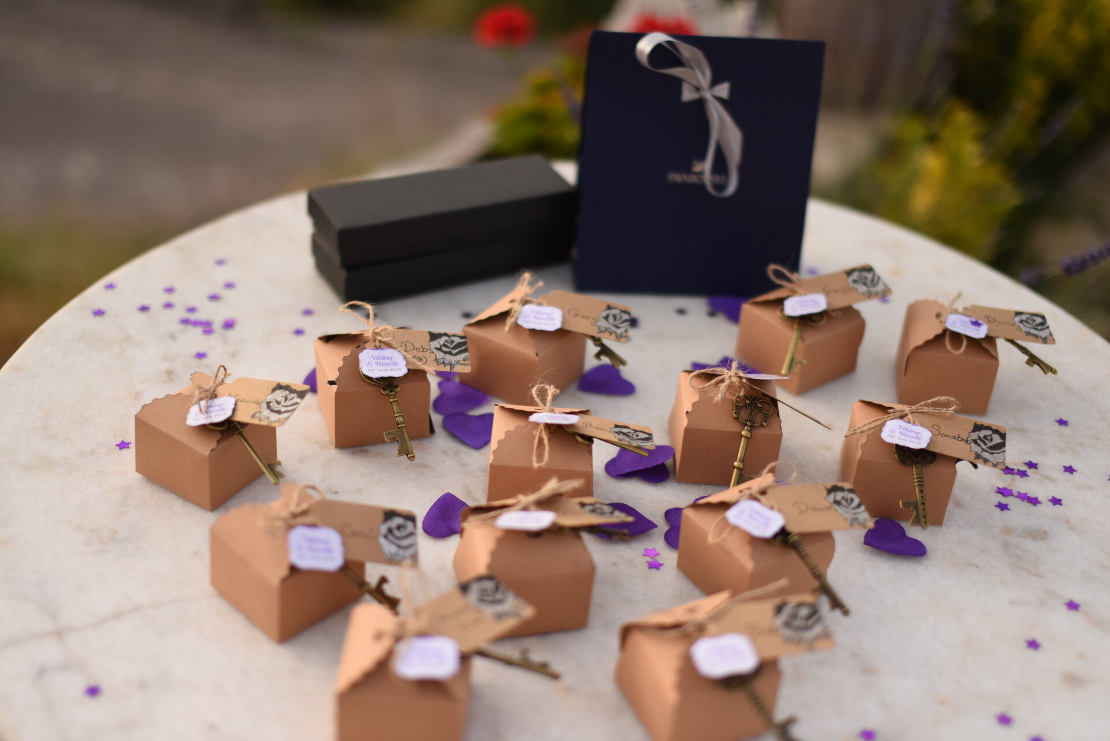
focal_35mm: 50
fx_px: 1542
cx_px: 555
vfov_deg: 27.0
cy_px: 370
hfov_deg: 39.6
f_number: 1.4
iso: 320
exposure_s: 1/6400
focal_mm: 50
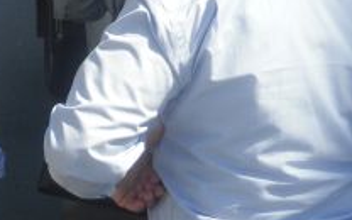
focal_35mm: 111
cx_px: -25
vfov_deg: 11.7
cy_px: -8
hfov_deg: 18.1
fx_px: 1065
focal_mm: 6
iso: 80
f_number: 8.1
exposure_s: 1/112
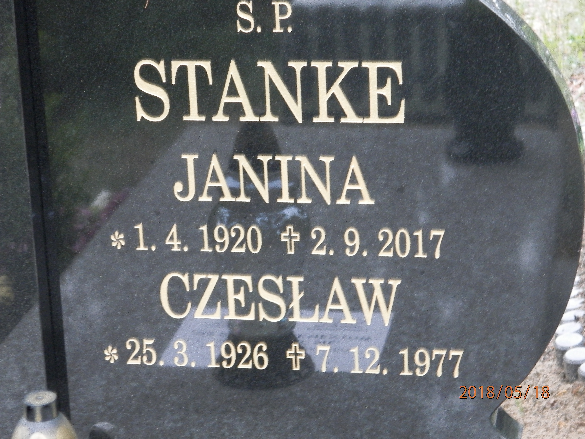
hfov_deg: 18.5
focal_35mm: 106
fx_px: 1791
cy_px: 220
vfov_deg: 14.0
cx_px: 292
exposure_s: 1/20
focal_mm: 19
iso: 400
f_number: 4.5
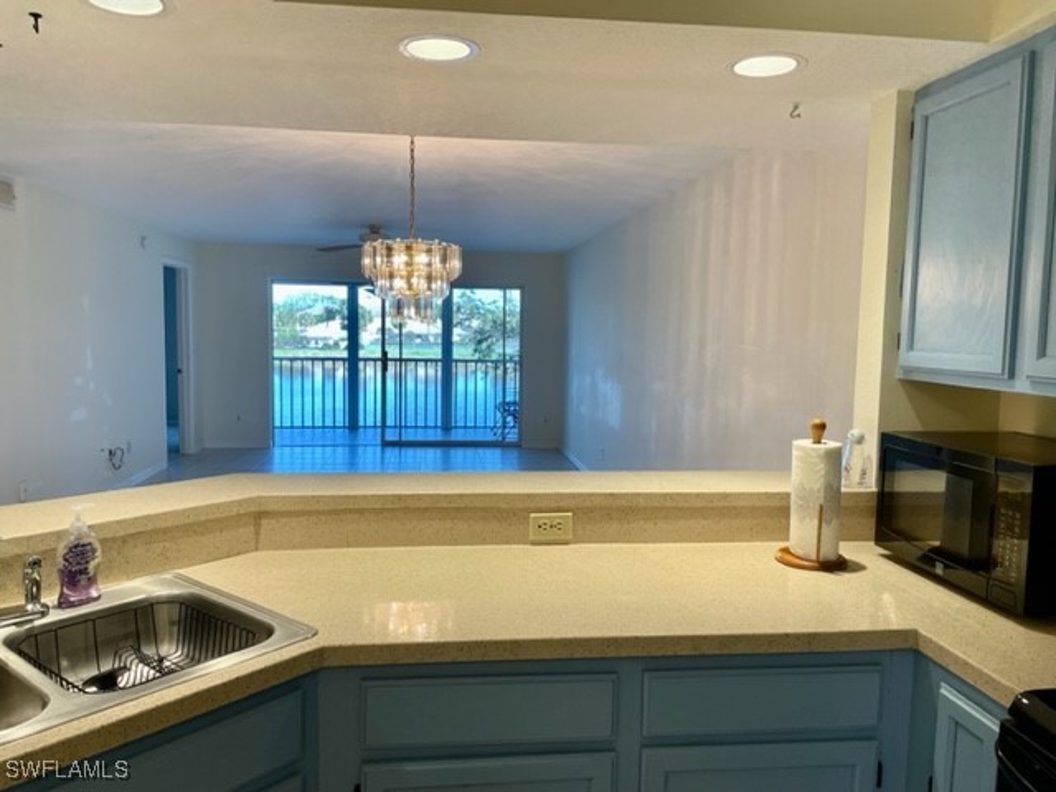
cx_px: 528
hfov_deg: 67.3
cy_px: 396
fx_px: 793
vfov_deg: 53.1
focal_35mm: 26
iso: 50
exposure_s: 1/120
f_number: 1.6
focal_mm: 4.2
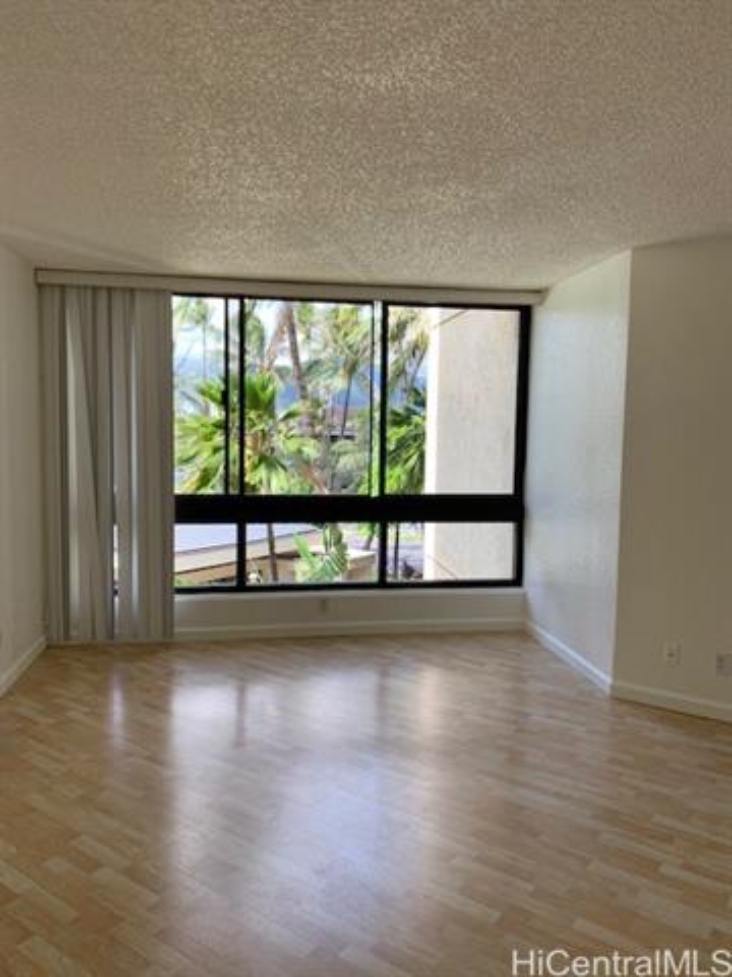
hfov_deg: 53.1
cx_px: 366
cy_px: 488
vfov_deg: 67.3
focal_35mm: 26
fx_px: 733
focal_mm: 4.25
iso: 25
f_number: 1.8
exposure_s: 1/122
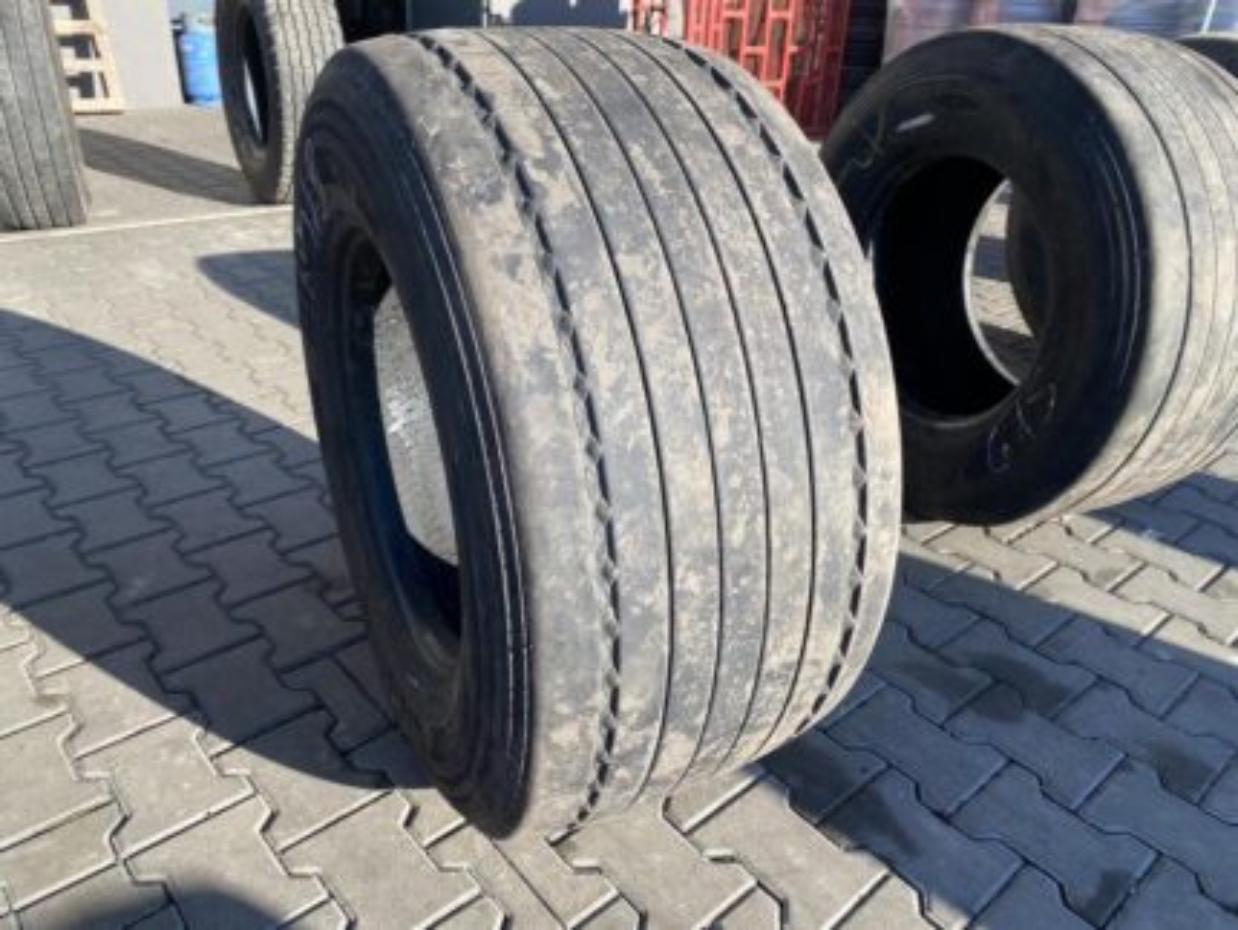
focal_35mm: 26
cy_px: 465
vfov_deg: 53.1
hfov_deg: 67.3
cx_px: 619
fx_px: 930
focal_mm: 4.25
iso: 32
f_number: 1.8
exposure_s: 1/747
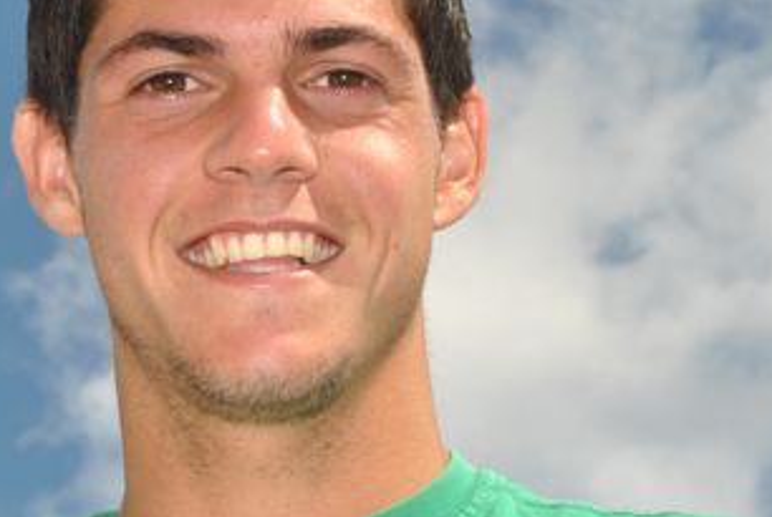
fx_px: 3372
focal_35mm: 157
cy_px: 295
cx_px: 149
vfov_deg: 8.8
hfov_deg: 13.0
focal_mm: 50
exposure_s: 1/200
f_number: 16
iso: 200
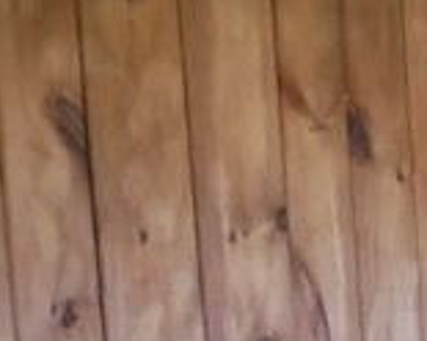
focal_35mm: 155
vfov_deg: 9.7
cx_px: 1233
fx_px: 1959
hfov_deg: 9.8
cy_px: 525
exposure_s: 1/60
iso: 2500
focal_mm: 12
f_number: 3.5
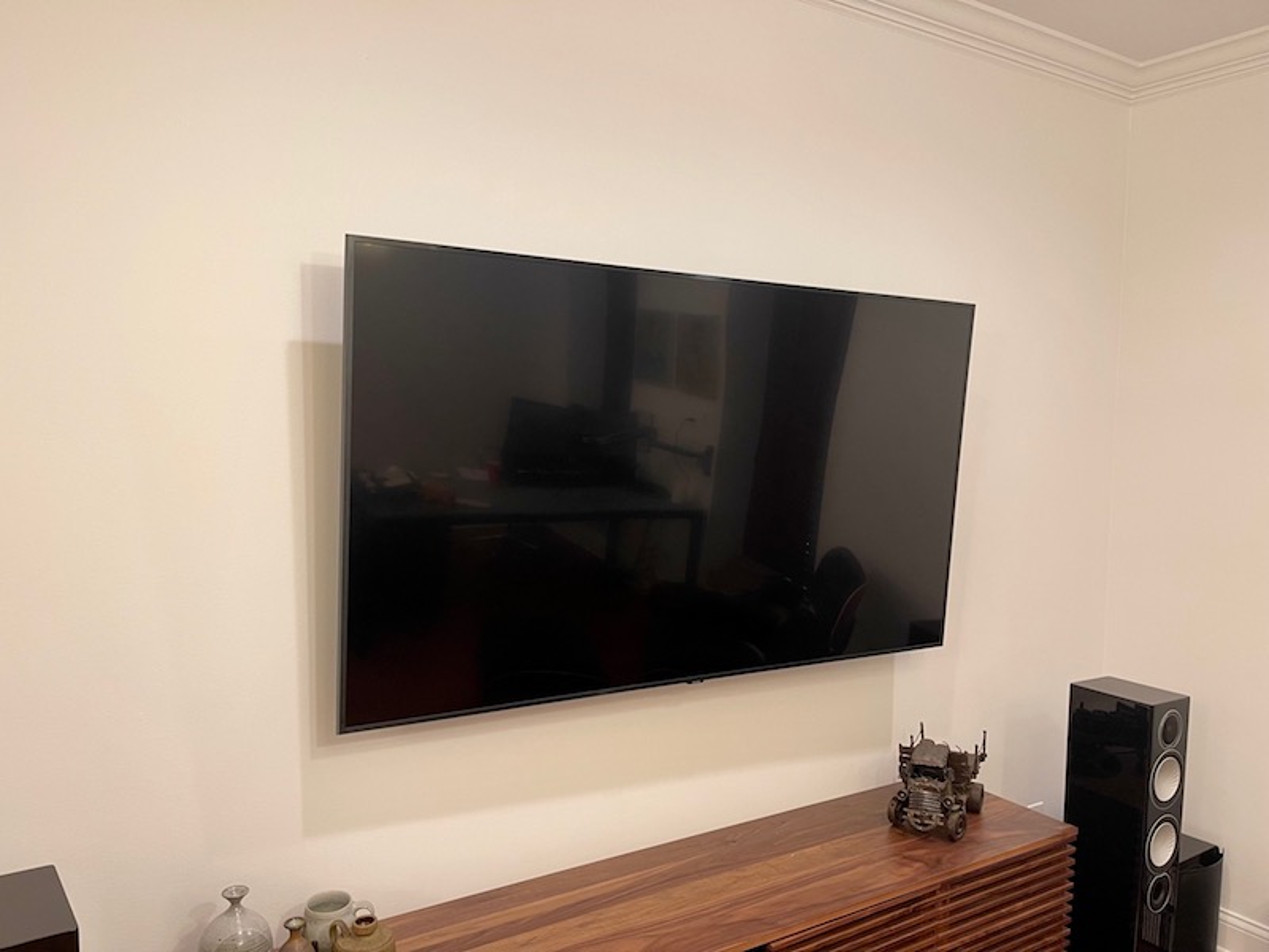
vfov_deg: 53.1
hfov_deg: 67.3
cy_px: 476
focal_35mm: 26
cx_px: 634
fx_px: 953
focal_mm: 5.1
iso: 80
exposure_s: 1/60
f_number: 1.6
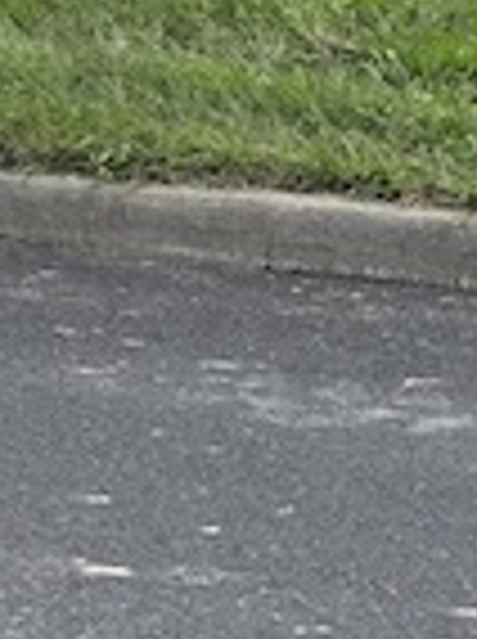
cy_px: -727
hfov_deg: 6.5
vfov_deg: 8.3
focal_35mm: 226
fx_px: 4165
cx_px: -58
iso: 80
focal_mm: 6.86
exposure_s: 1/6211
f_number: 1.78
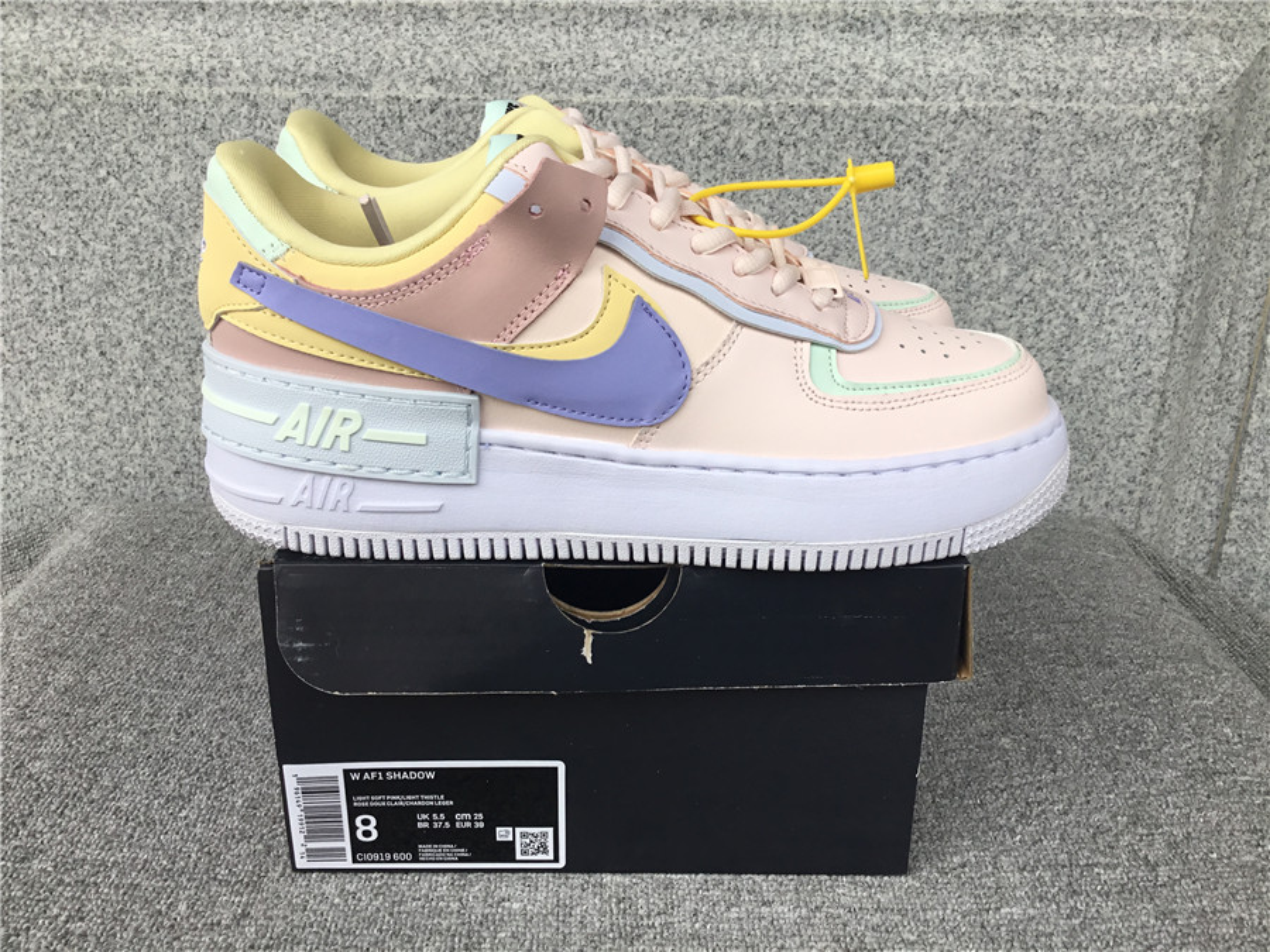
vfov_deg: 45.4
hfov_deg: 58.4
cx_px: 635
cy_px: 476
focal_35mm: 31
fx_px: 1137
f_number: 2.4
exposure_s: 1/111
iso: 25
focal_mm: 3.3
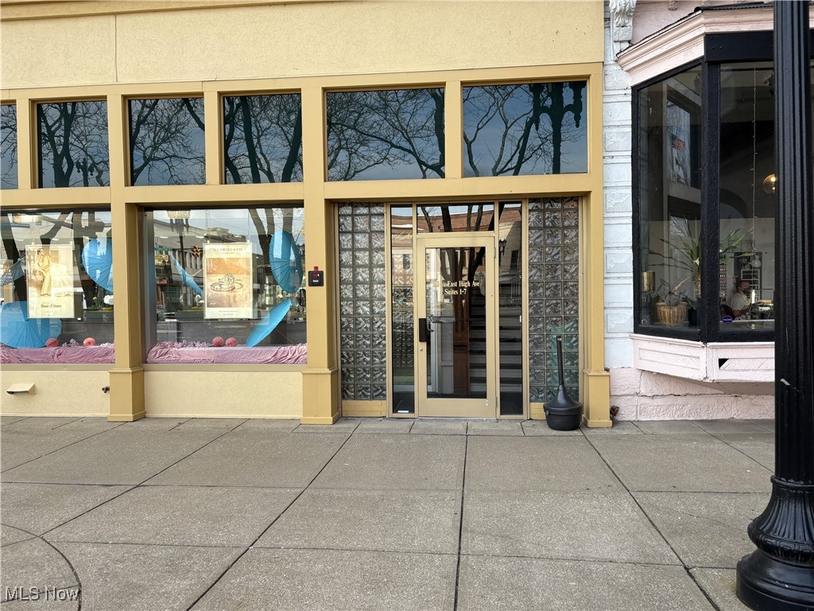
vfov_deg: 53.1
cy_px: 306
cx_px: 407
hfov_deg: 67.3
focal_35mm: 26
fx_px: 611
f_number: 1.6
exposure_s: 1/468
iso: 50
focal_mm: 5.96
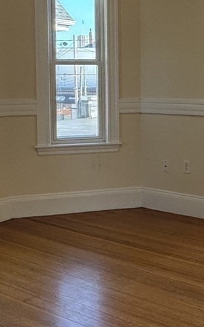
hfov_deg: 22.8
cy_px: 114
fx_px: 499
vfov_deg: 36.0
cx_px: 165
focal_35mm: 56
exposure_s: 1/120
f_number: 2.2
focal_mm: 2.22
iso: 80
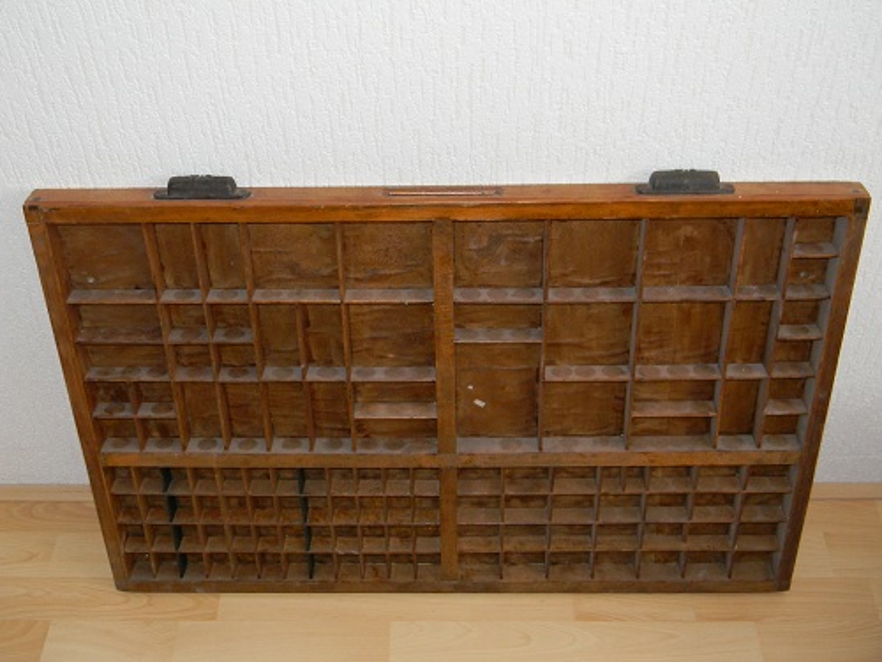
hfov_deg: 45.8
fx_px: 1045
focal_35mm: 41
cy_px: 331
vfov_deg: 35.1
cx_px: 441
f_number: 3.8
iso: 200
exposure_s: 1/30
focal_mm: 7.3
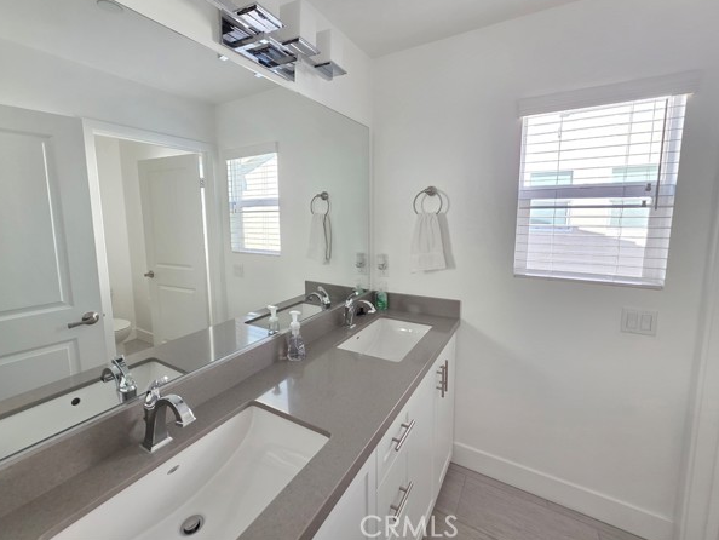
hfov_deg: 102.0
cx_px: 351
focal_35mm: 14
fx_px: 291
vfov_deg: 85.6
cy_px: 253
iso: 160
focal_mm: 2.2
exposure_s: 1/60
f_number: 1.9
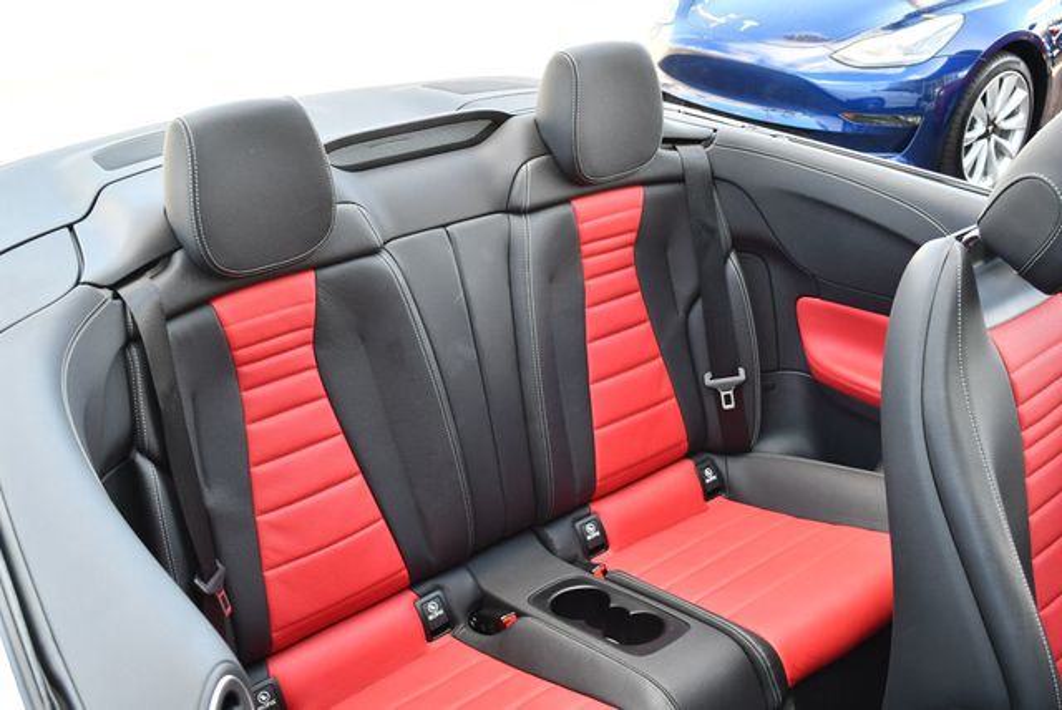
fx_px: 1063
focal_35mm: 36
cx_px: 531
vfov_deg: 36.9
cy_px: 355
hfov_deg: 53.1
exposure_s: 1/250
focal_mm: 18
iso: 400
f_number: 4
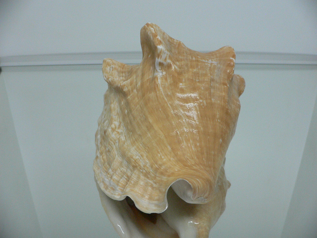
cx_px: 158
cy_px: 119
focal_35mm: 35
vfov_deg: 40.7
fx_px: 321
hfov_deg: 52.6
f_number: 2.8
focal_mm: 4.6
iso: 200
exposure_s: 1/60
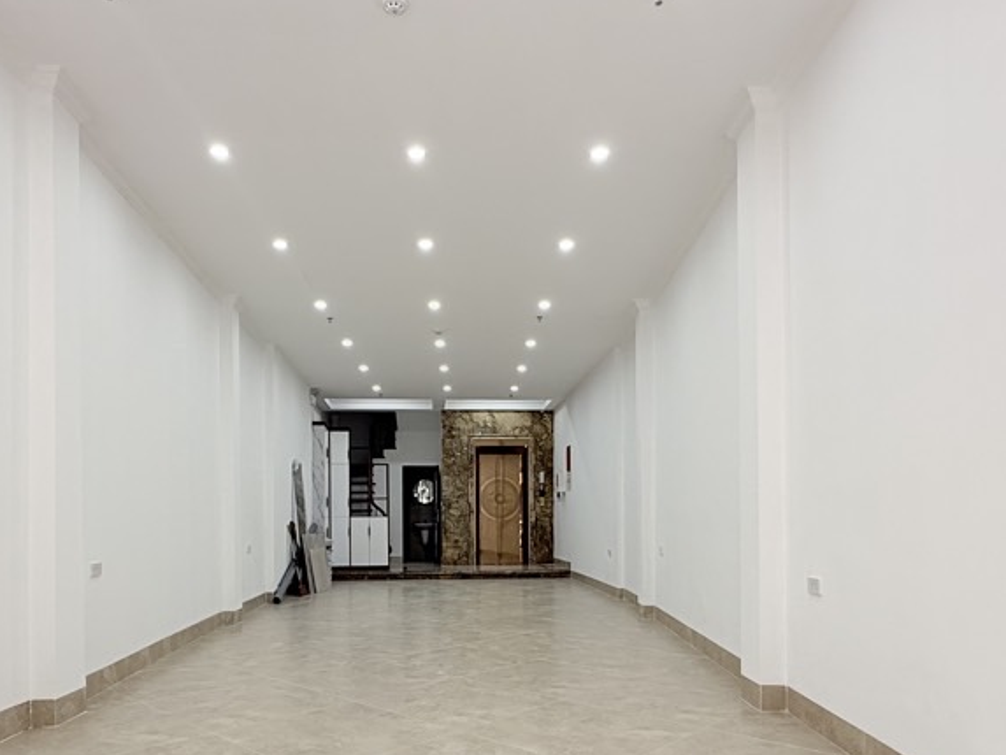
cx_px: 467
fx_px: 727
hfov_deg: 69.3
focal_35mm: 25
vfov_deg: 53.4
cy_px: 523
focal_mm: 2.22
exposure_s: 1/100
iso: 100
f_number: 2.2
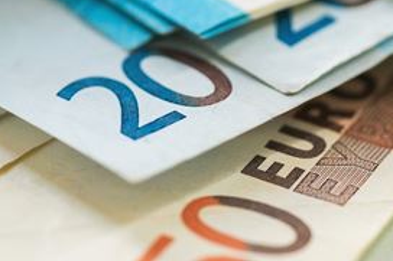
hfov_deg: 9.7
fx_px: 2313
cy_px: 86
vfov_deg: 6.5
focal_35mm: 212
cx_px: 150
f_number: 4
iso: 1600
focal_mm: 90
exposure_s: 1/125
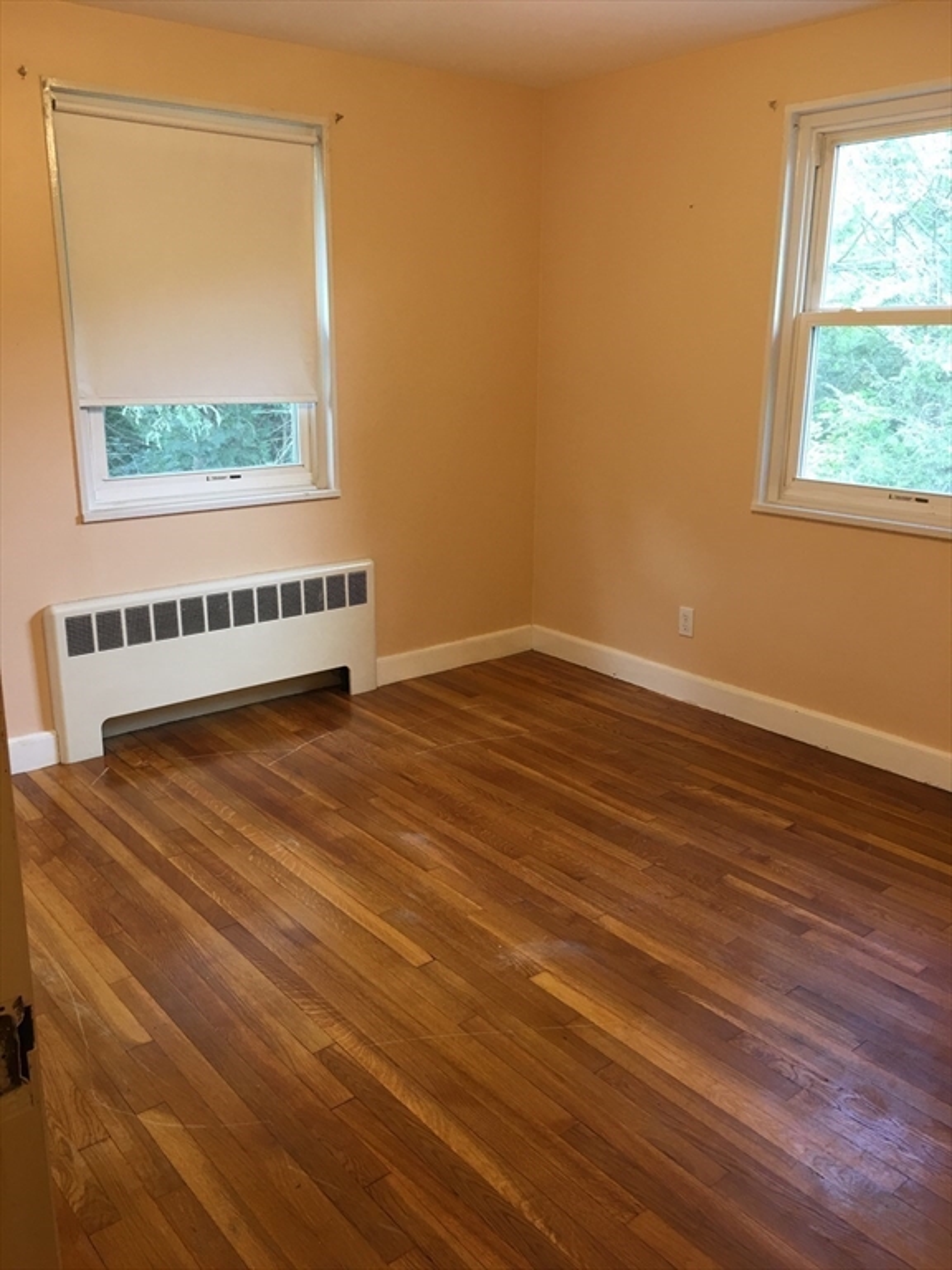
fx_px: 1063
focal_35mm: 29
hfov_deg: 48.2
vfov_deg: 61.7
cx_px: 476
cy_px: 635
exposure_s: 1/17
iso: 40
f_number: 2.2
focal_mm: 4.15
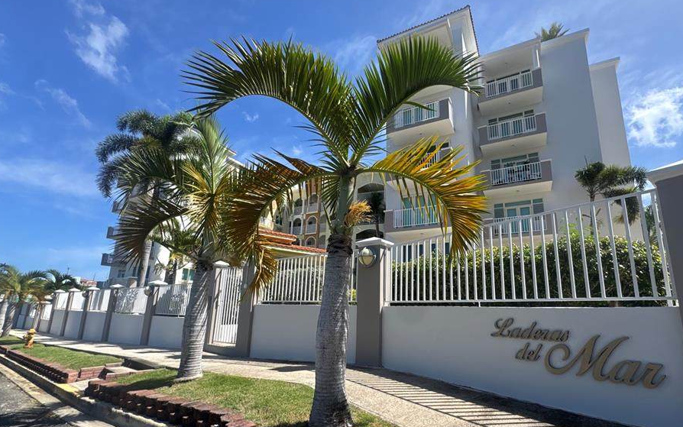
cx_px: 371
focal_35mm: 17
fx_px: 316
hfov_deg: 94.1
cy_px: 246
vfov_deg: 67.6
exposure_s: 1/1672
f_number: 2.2
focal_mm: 2.22
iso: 50
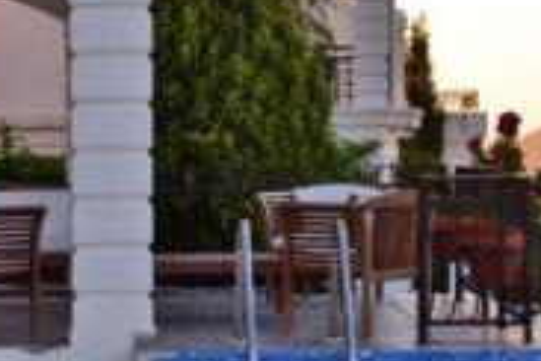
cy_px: 144
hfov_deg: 15.7
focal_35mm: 130
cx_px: 189
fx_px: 1953
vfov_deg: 10.5
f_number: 5
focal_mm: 50
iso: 250
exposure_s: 1/250
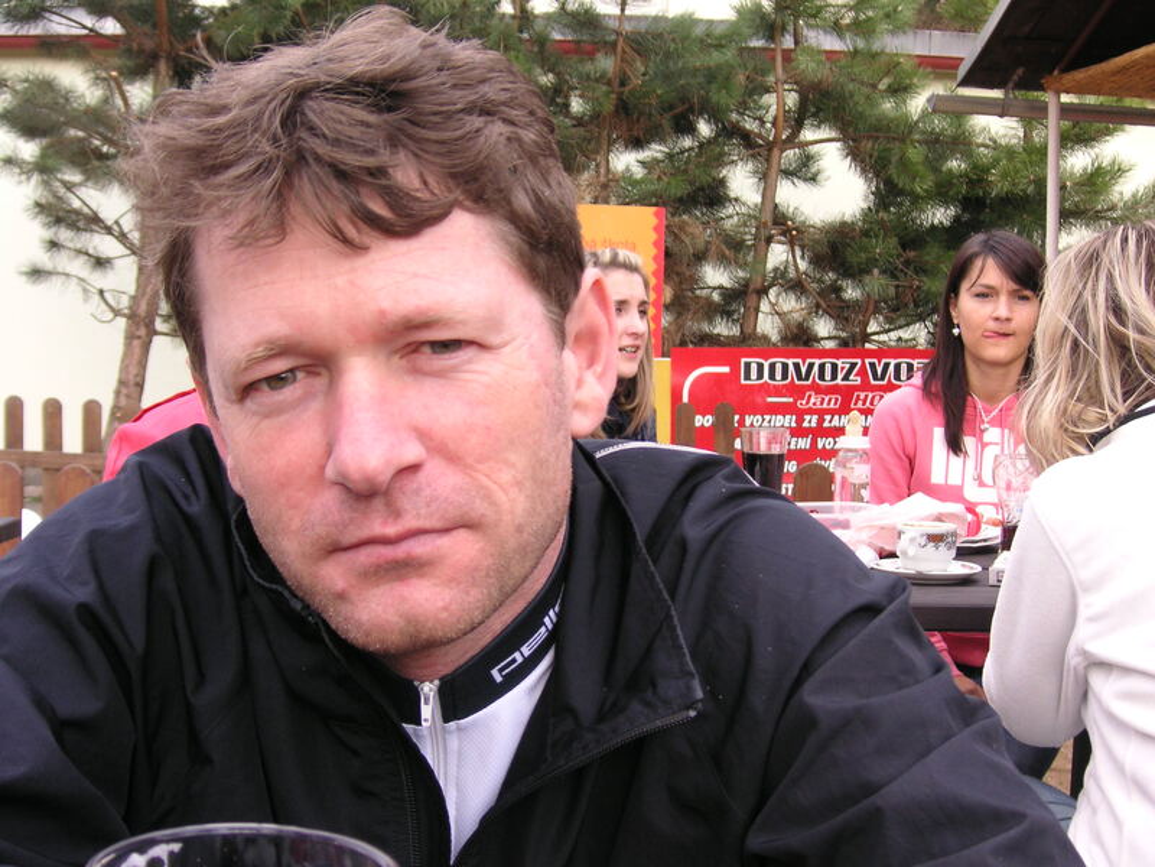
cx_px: 578
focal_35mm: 50
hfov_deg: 38.2
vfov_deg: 29.1
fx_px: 1668
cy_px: 434
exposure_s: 1/125
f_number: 3.4
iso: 50
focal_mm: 8.4
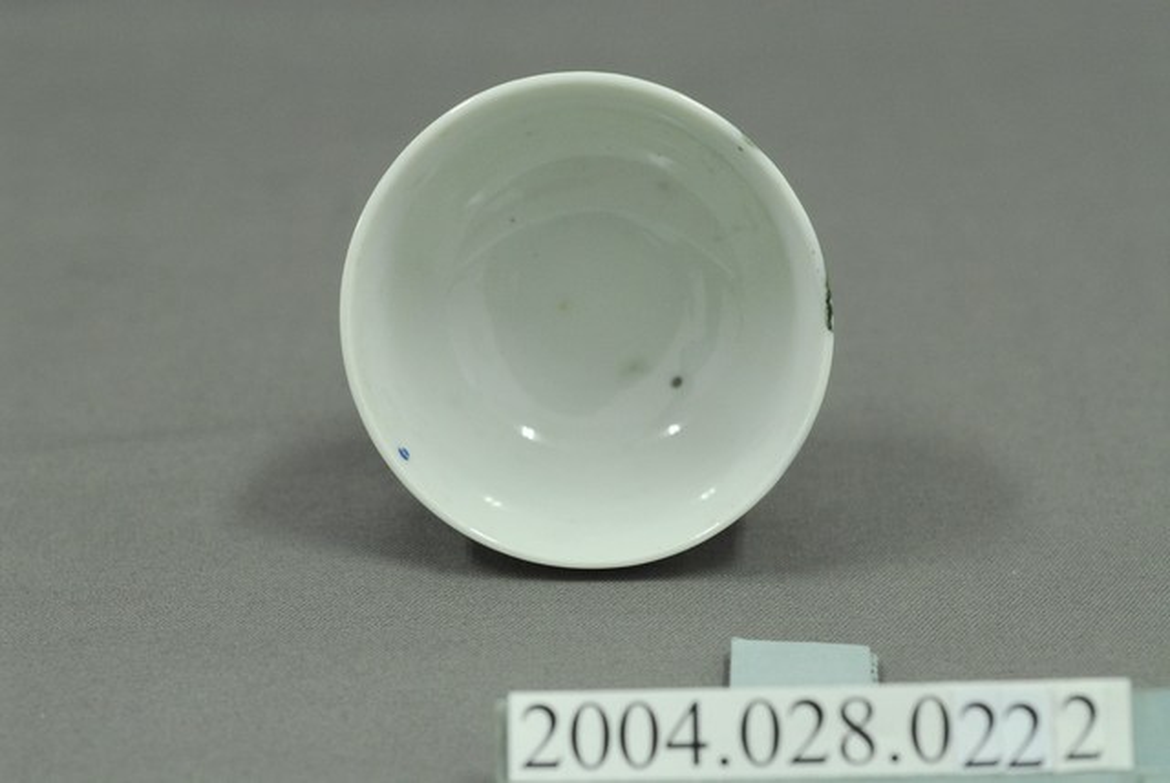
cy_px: 392
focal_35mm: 90
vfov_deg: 15.2
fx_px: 2928
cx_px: 585
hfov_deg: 22.6
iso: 1000
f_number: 8
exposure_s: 1/13
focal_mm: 60
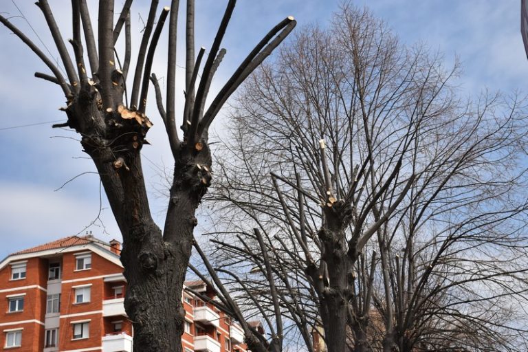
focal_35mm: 51
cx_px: 264
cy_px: 176
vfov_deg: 26.5
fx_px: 748
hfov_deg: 38.9
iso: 400
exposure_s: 1/2000
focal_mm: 34
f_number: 7.1
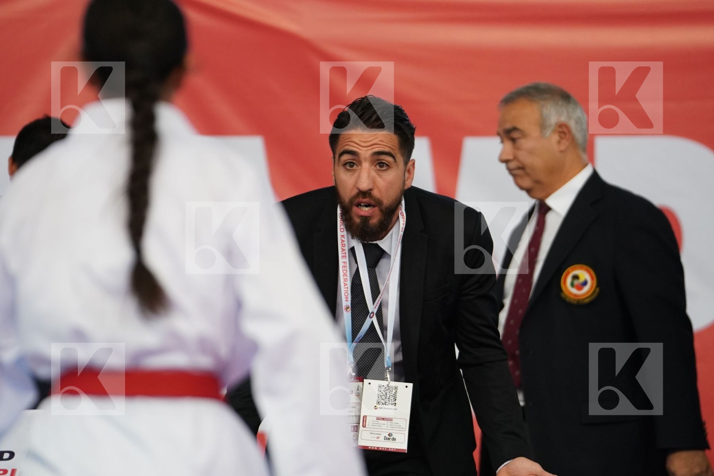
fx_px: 5950
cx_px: 357
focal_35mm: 300
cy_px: 238
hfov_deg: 6.9
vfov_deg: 4.6
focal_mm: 200
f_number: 2.8
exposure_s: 1/1000
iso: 2500
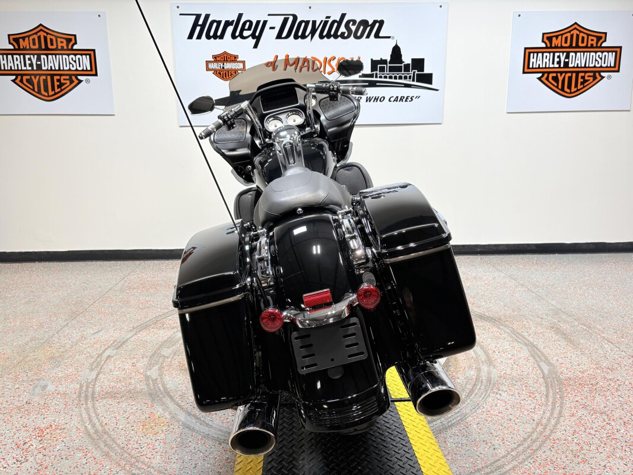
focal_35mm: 26
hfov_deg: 67.3
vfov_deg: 53.1
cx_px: 316
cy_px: 238
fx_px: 475
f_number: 1.6
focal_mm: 5.96
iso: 50
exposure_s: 1/120
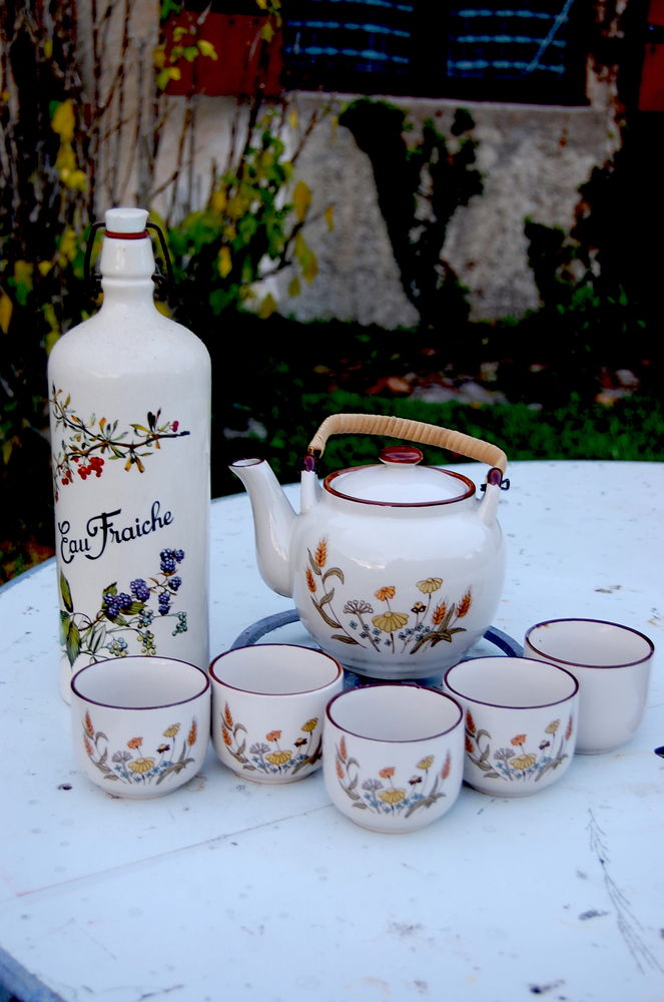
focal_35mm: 57
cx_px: 332
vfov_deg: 35.1
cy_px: 501
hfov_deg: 23.7
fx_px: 1583
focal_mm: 38
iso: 200
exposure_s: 1/15
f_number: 4.8
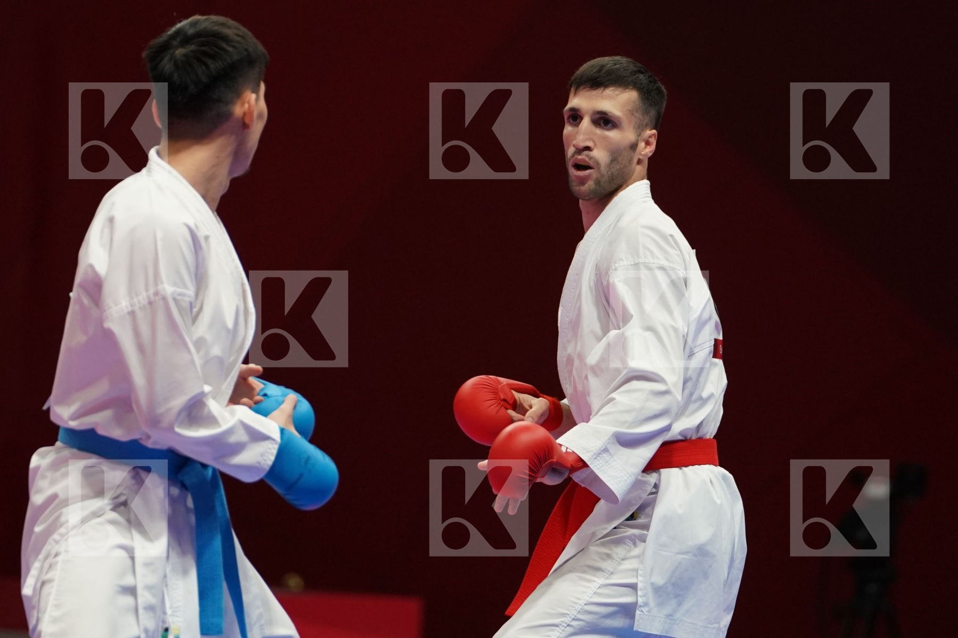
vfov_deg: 3.7
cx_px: 479
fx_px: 10005
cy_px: 319
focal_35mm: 376
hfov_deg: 5.5
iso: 2500
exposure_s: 1/1000
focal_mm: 251
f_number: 4
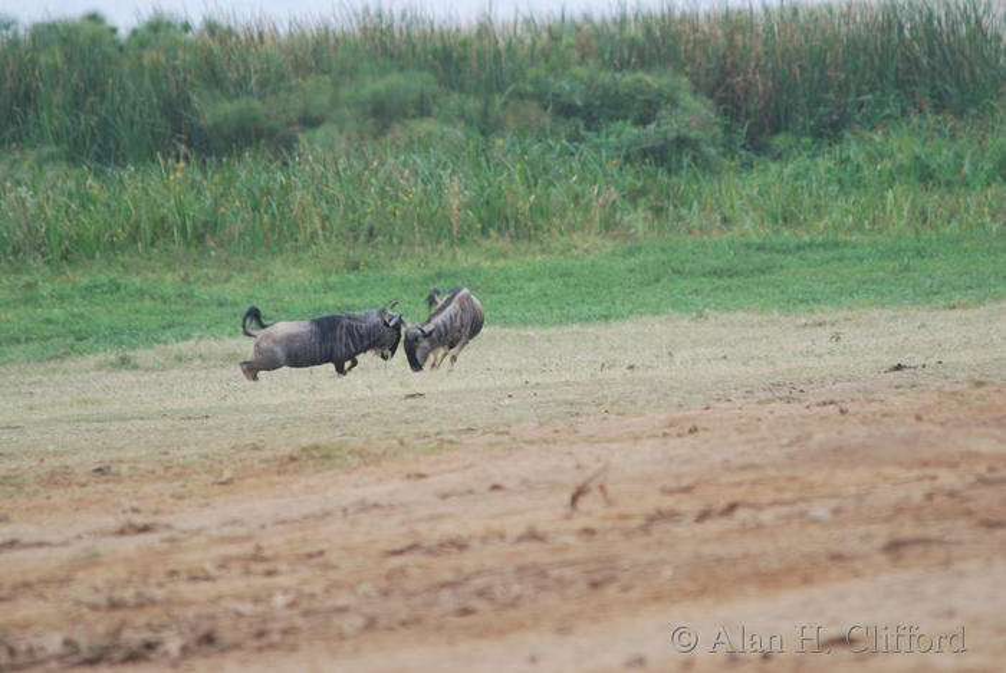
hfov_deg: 3.4
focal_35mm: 600
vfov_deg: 2.3
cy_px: 336
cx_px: 503
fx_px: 16780
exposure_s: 1/320
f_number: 5.6
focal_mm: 400
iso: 360
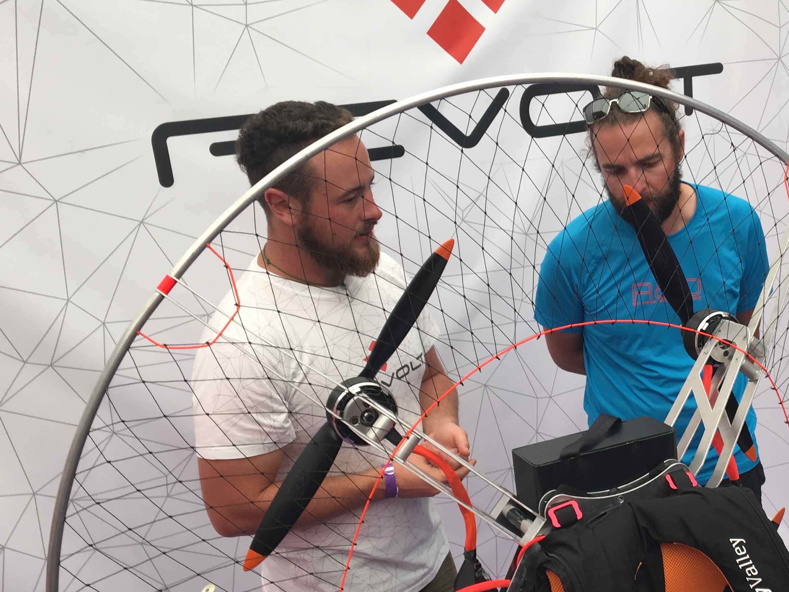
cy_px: 381
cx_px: 630
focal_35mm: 48
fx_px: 1094
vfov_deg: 30.1
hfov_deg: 38.2
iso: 32
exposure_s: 1/100
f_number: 2.2
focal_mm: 4.15
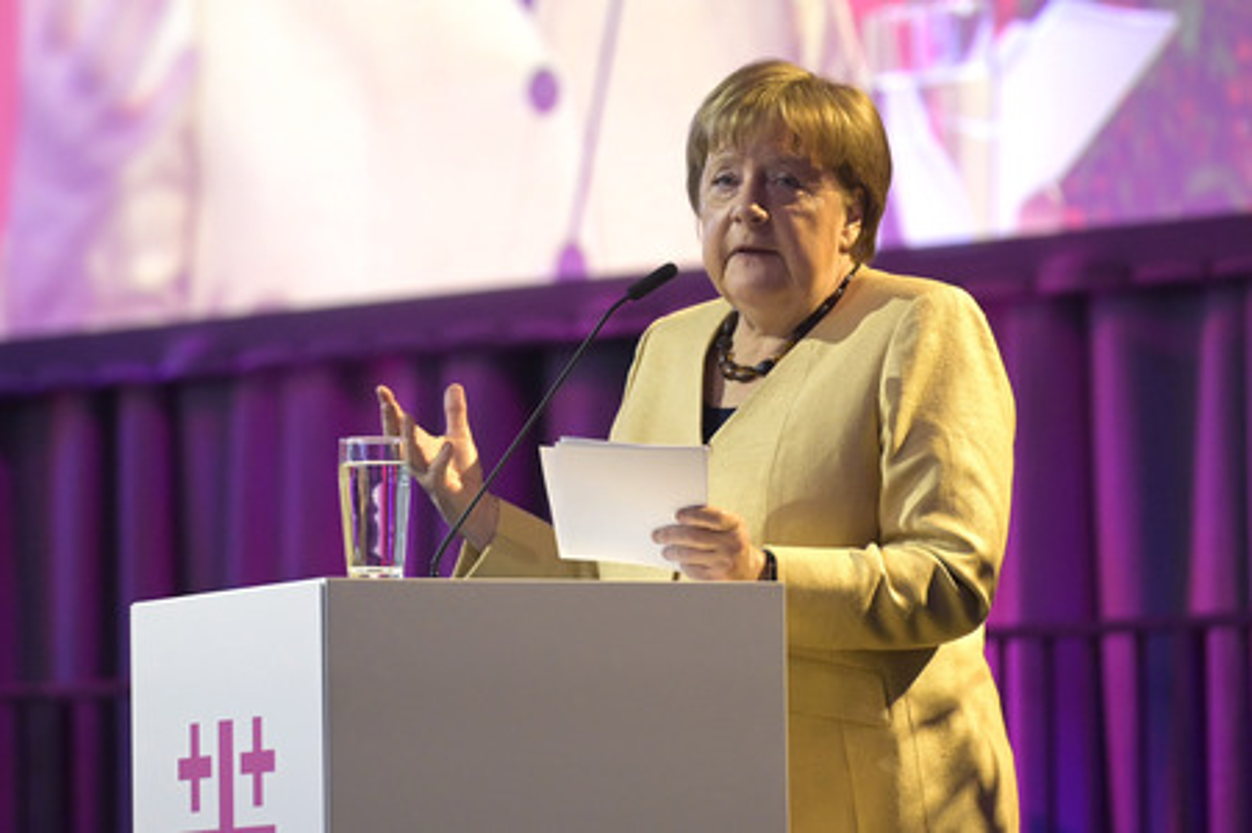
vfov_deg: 6.9
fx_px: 6950
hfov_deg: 10.3
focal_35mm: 200
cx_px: 626
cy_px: 416
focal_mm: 200
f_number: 4.5
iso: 4000
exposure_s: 1/640
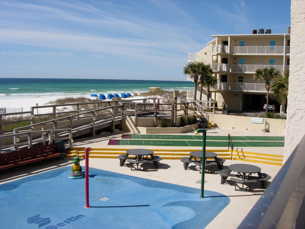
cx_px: 152
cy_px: 114
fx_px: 335
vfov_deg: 37.7
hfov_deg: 49.0
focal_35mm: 38
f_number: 4.8
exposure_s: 1/1253
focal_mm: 7.8
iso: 79
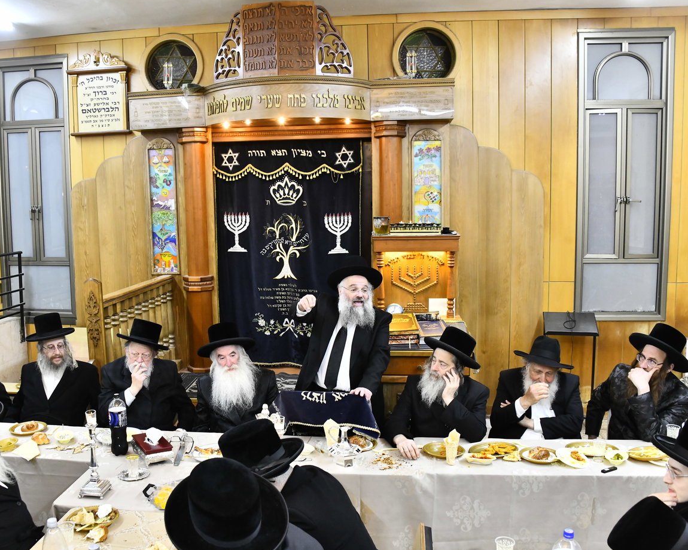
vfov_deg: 45.8
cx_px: 294
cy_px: 273
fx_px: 652
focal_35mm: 32
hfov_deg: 55.4
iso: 2000
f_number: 5.6
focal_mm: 28
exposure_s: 1/125
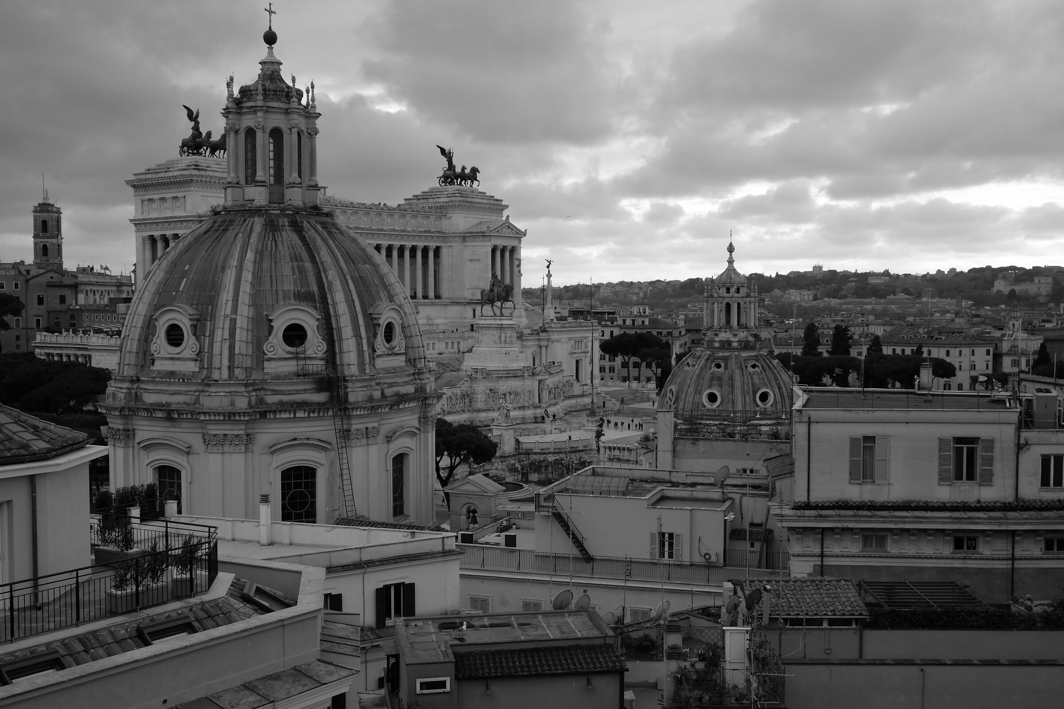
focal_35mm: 40
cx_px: 532
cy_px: 354
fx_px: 1182
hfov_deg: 48.5
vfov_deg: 33.4
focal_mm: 26.5
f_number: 9
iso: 200
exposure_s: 1/125
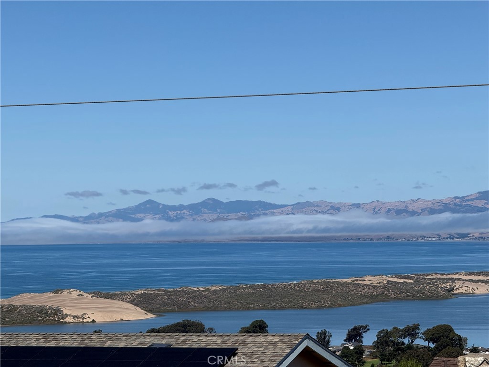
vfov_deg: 12.3
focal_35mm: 120
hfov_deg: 16.4
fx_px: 1695
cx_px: 244
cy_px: 184
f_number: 2.8
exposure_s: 1/3195
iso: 50
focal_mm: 15.66
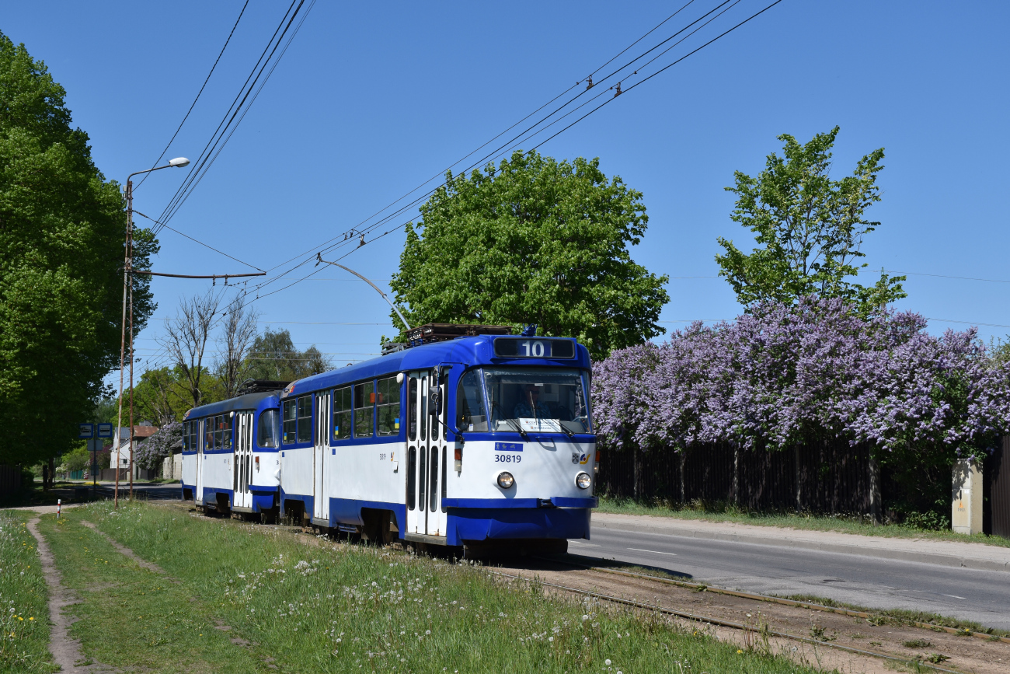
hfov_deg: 38.9
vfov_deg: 26.5
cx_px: 505
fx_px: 1431
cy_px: 337
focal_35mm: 51
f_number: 8
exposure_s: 1/500
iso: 100
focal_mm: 34
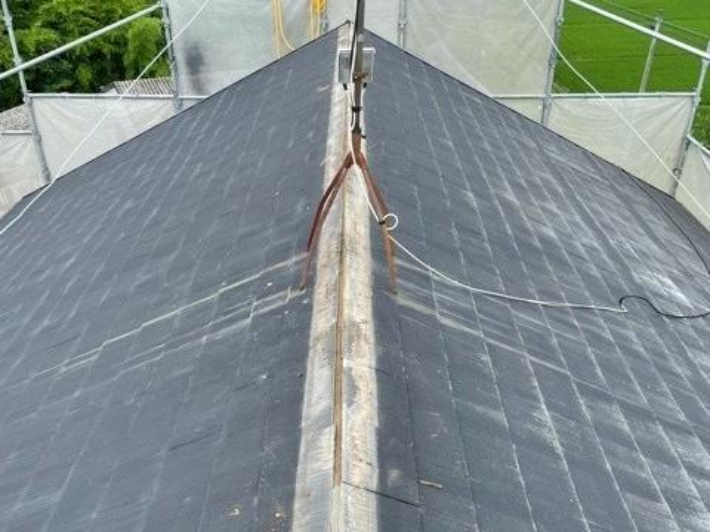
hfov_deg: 67.3
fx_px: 533
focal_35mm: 26
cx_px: 355
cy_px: 266
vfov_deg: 53.1
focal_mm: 4.2
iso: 32
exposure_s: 1/947
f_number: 1.6
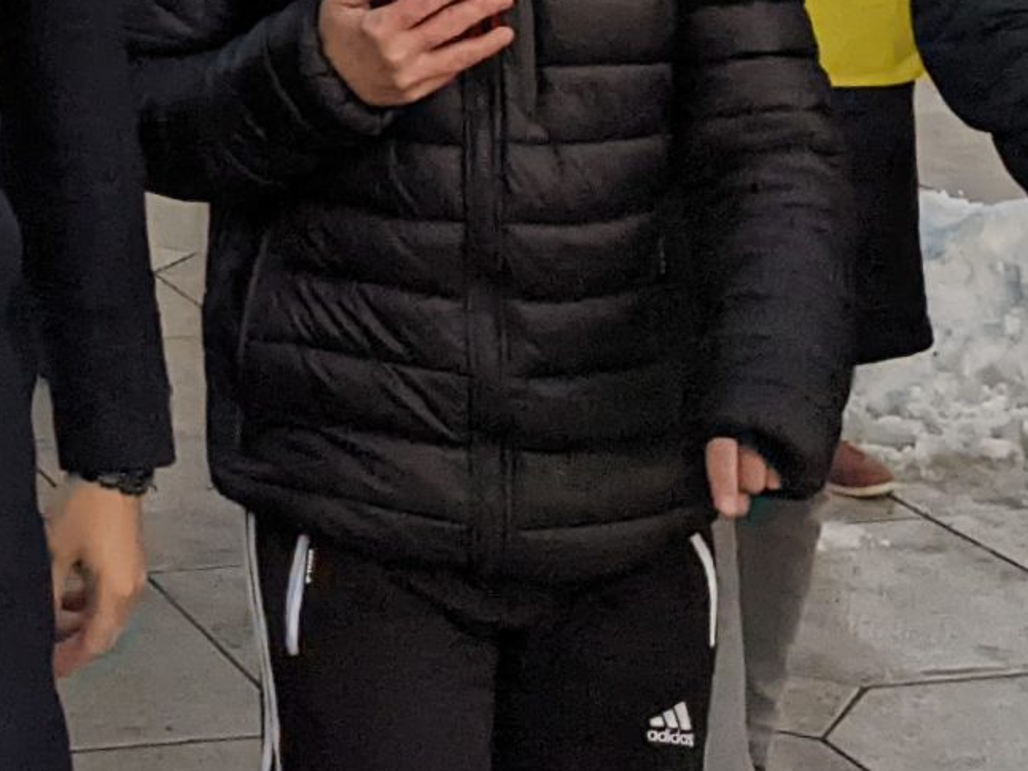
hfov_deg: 16.8
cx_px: -468
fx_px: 3176
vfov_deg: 12.5
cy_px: -647
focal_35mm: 107
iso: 360
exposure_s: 1/939
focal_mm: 4.38
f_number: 1.73
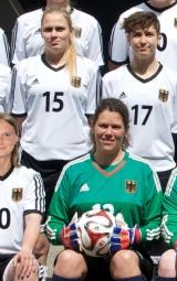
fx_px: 1647
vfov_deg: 9.8
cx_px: 221
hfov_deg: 6.1
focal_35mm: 214
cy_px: 174
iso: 100
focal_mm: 35
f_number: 8
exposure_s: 1/320
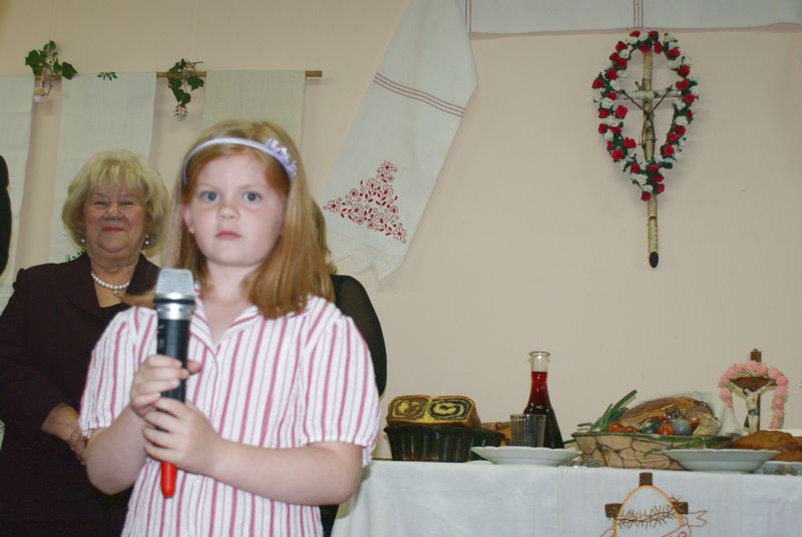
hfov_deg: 37.8
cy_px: 268
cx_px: 401
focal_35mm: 52
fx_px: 1171
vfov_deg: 25.8
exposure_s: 1/60
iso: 400
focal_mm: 35
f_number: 5.6
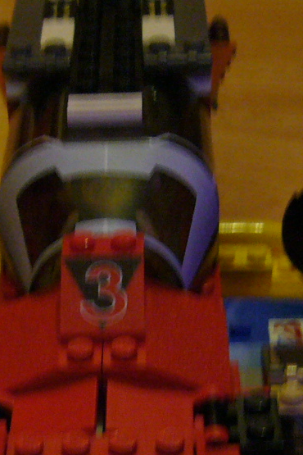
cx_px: 133
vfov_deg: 19.2
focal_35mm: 105
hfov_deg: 13.0
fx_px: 1326
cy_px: 371
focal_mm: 5.8
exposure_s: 1/8
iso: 200
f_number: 2.8
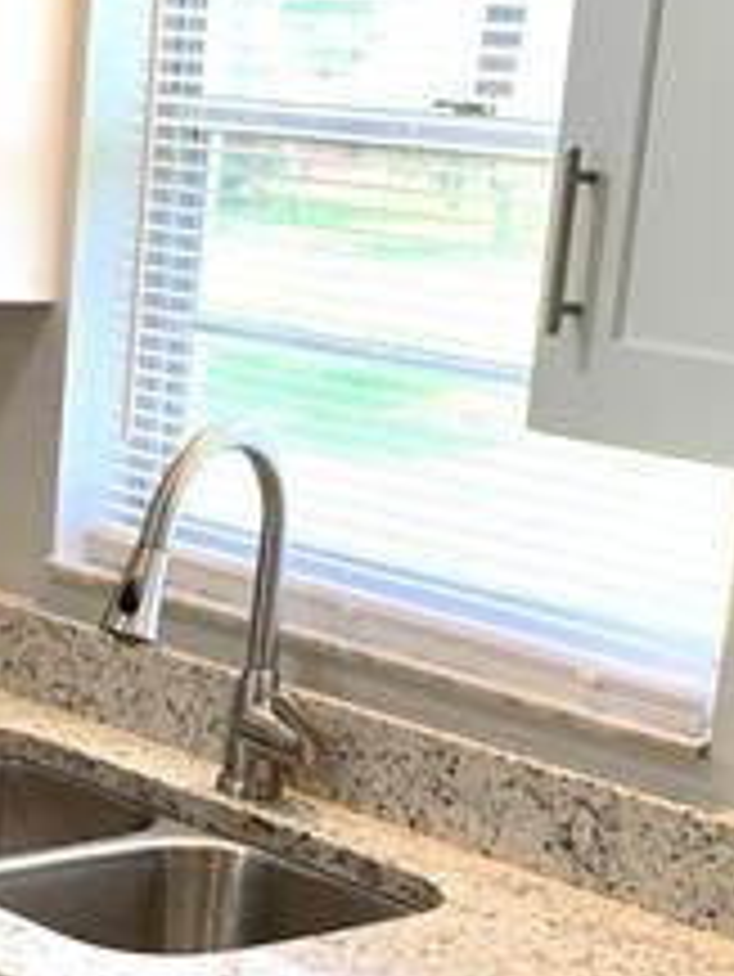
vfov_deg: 21.0
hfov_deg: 16.0
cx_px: 135
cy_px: 801
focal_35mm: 92
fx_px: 2598
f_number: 1.8
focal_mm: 4.25
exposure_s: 1/60
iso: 50
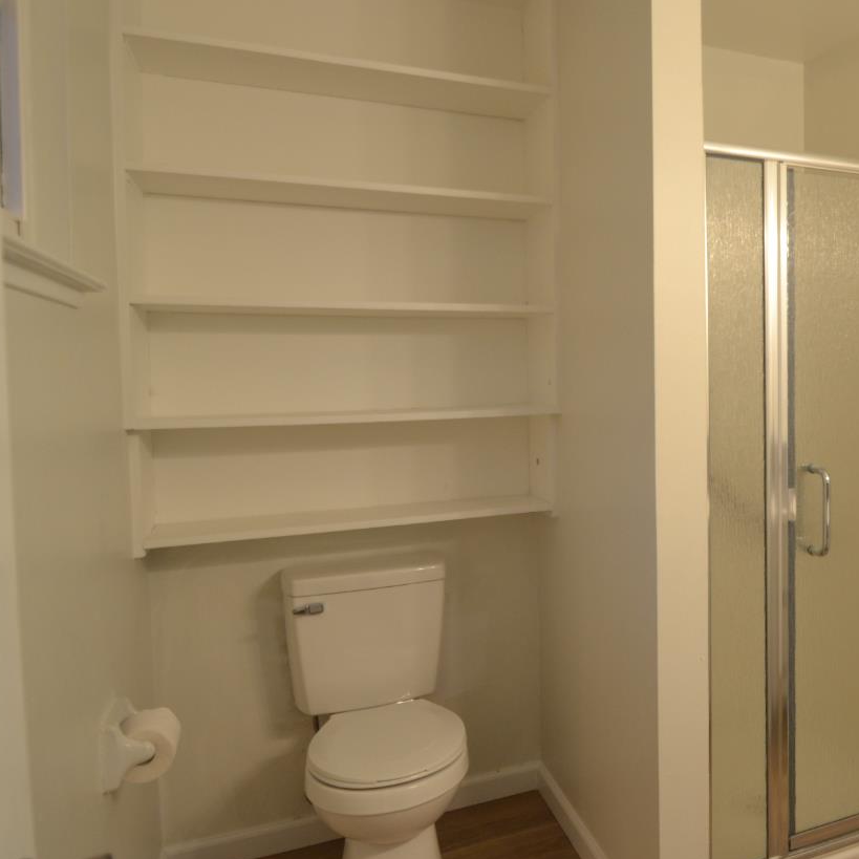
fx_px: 786
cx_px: 711
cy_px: 389
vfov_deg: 57.2
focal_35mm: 28
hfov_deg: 52.8
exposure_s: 1/60
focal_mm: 12
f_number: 3.8
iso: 500
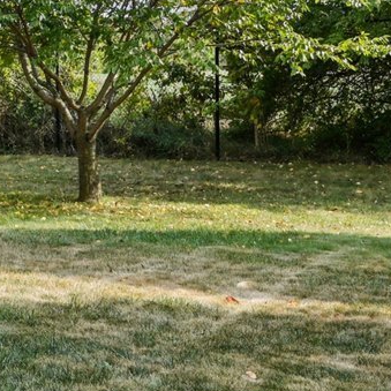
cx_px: -233
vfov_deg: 20.9
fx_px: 1048
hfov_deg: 18.2
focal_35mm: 82
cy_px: 83
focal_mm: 16
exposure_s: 1/250
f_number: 8
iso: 100
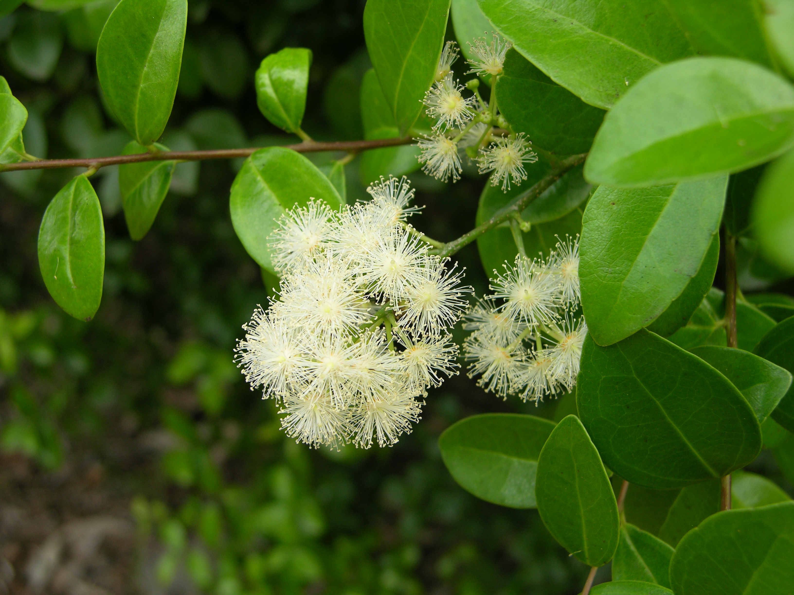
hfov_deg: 35.5
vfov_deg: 27.0
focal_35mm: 54
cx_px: 397
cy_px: 298
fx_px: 1239
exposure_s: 1/77.8
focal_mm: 13.7
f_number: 3.5
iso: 50
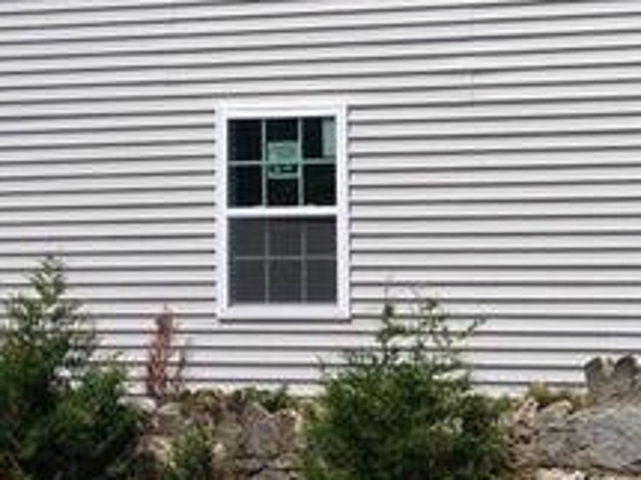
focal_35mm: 139
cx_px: 625
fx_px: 2572
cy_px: -6
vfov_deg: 10.6
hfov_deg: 14.0
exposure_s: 1/2513
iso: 50
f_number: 2.4
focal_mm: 4.28
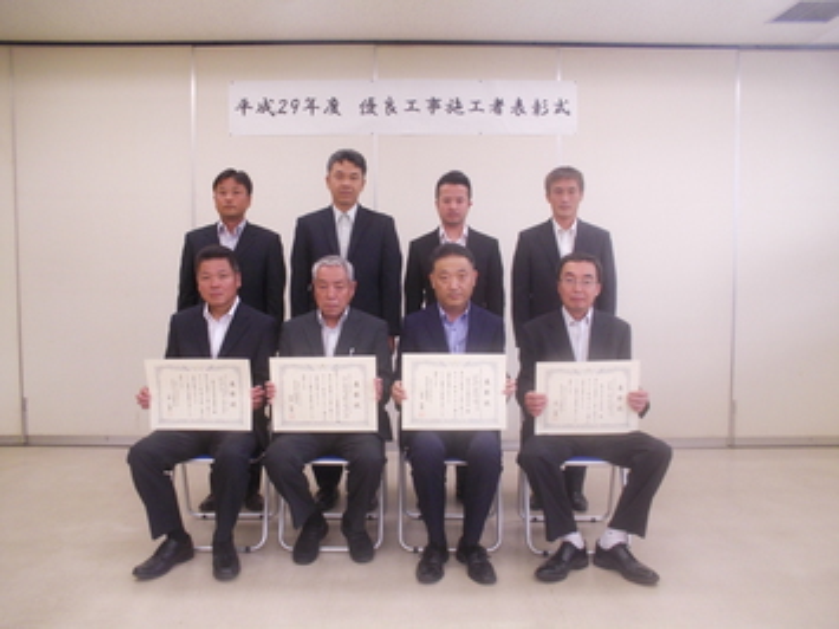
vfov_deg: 48.2
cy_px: 314
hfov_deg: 61.7
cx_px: 420
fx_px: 703
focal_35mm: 29
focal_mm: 4.1
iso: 160
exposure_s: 1/25
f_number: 3.3
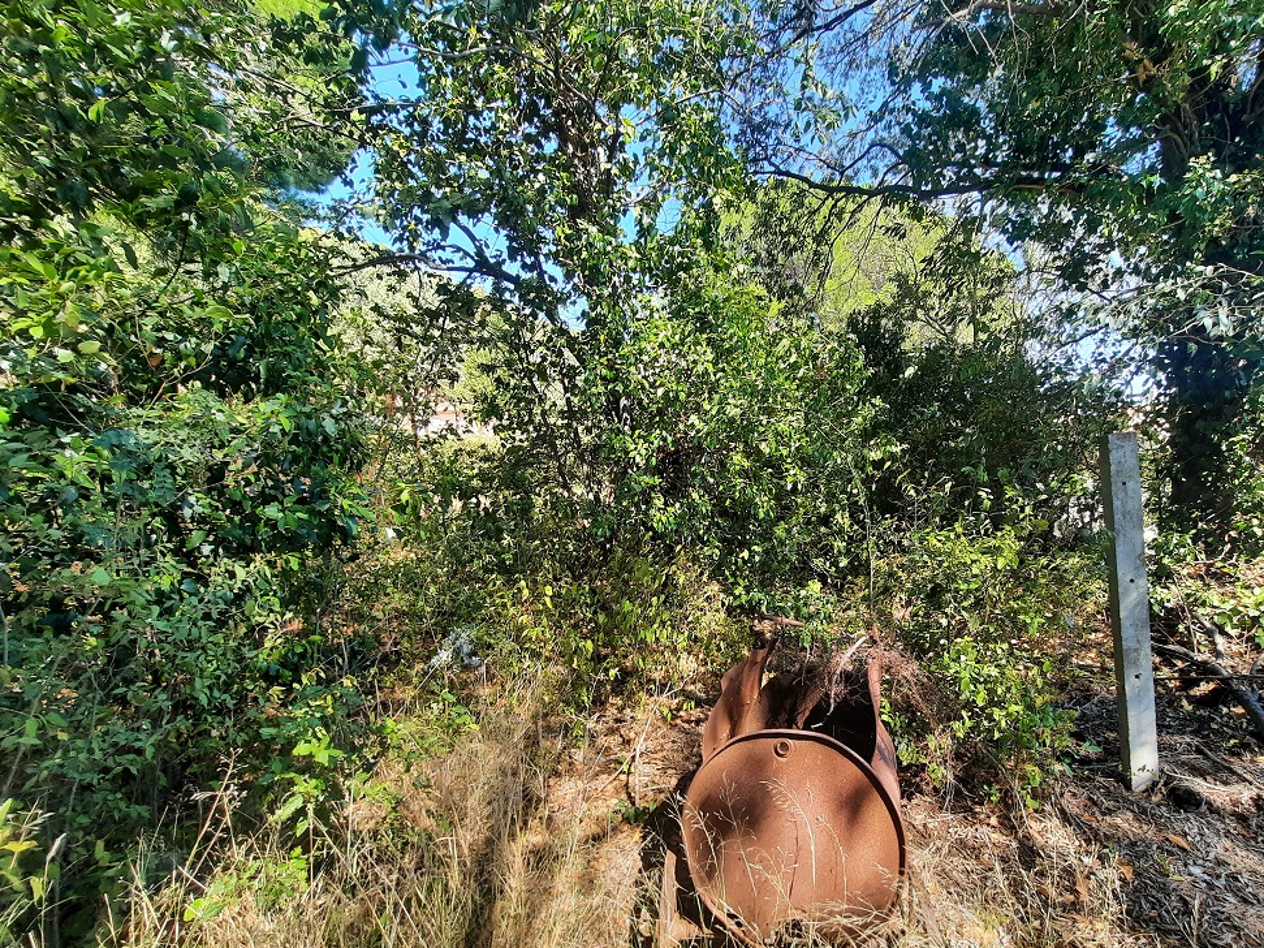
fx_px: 548
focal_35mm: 15
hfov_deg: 97.6
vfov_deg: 81.5
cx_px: 720
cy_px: 521
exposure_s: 1/269
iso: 40
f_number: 2.2
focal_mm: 1.74
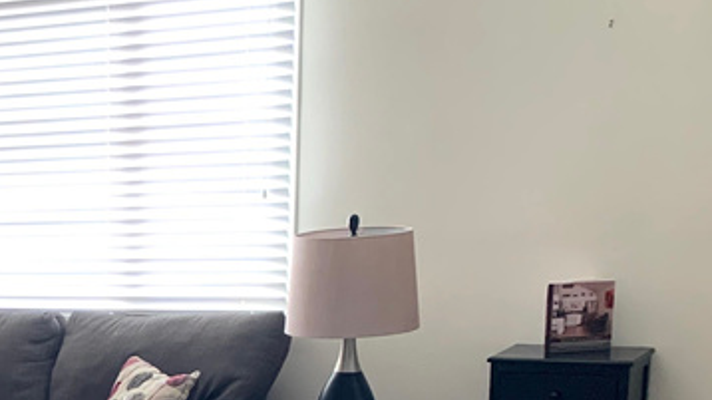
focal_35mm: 81
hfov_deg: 24.1
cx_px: -115
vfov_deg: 13.9
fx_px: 1529
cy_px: 607
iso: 100
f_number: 1.8
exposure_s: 1/100
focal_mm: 4.25
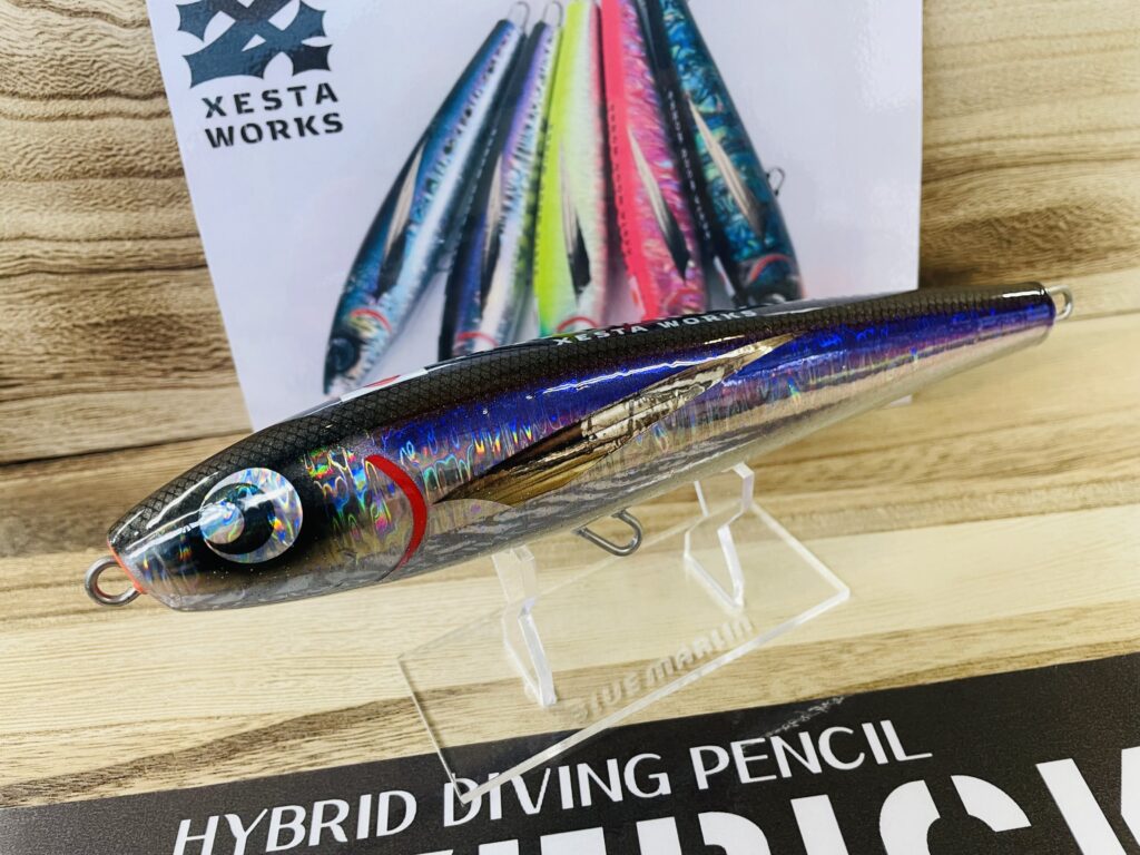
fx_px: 856
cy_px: 428
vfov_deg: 53.1
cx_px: 570
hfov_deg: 67.3
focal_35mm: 26
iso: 80
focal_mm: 4.2
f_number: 1.6
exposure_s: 1/50
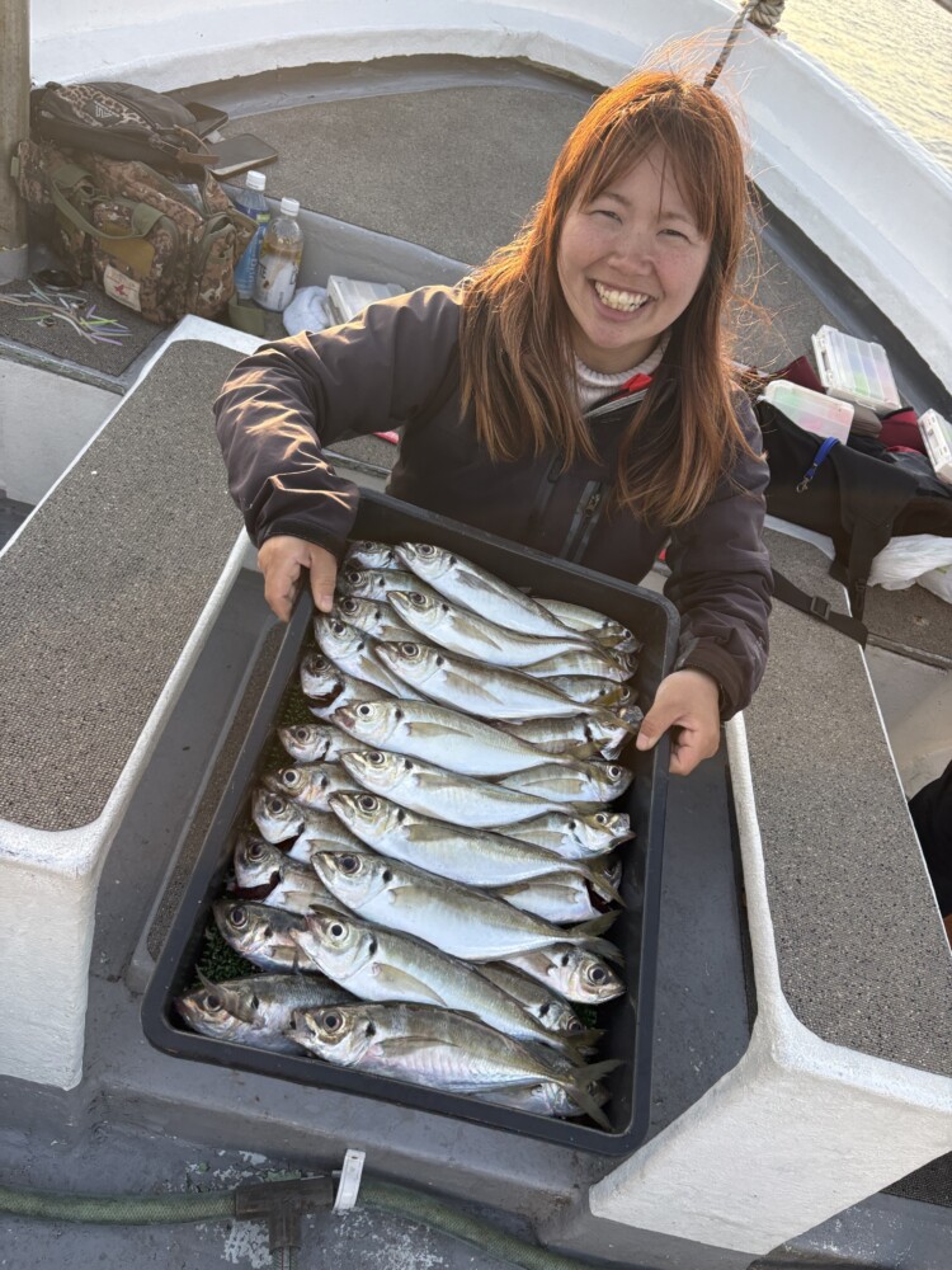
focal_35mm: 26
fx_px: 953
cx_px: 476
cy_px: 635
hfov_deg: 53.1
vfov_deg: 67.3
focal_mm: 5.96
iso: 64
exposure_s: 1/503
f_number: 1.6
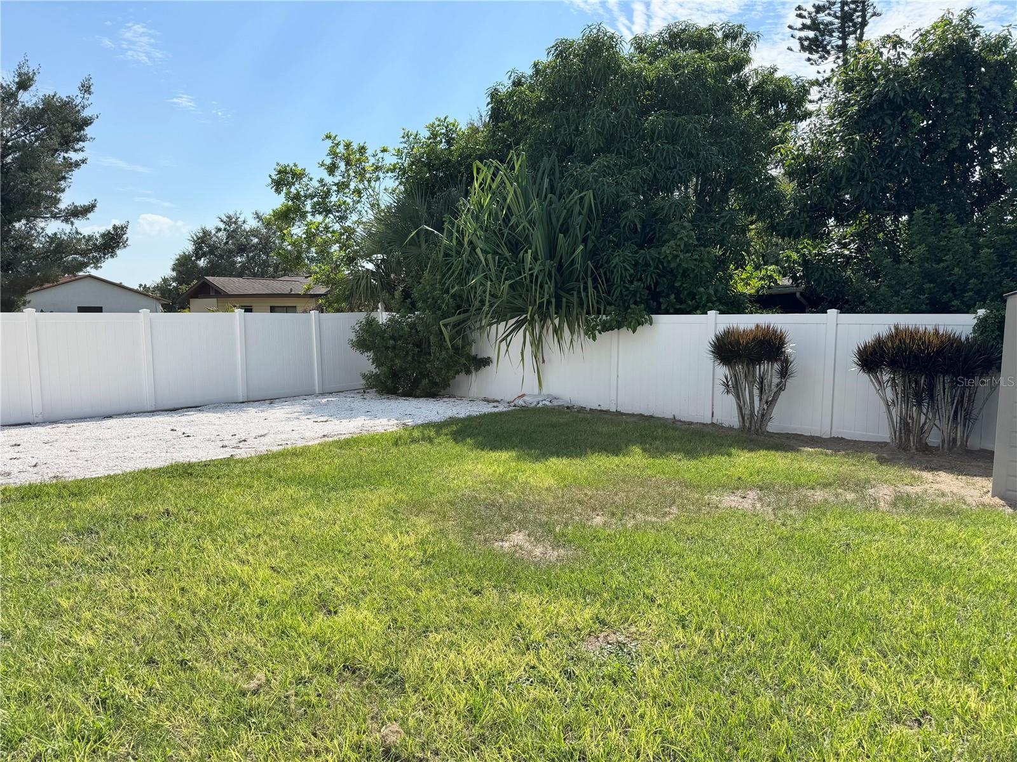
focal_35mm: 24
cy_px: 381
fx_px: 705
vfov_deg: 56.8
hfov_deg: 71.6
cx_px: 508
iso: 80
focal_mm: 6.76
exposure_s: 1/4608
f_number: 1.78
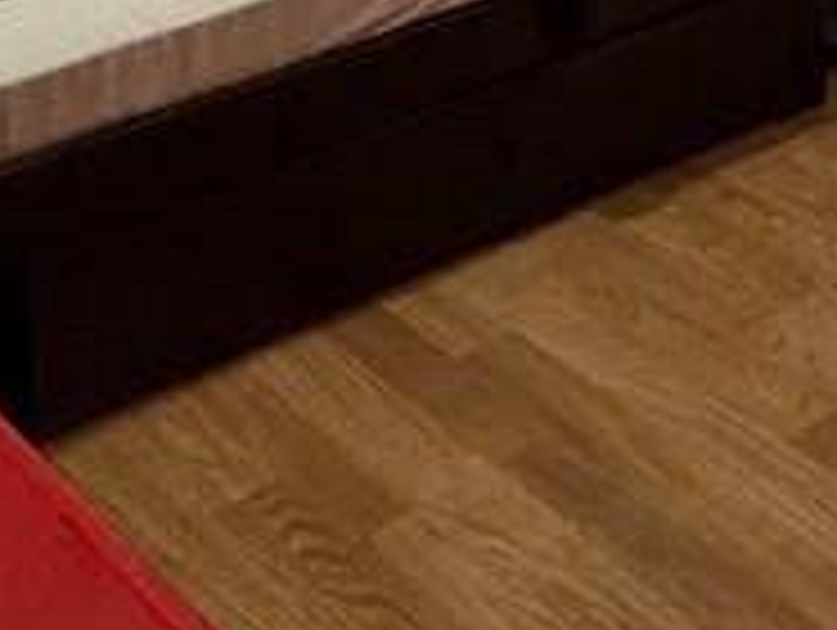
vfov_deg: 15.0
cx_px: 1210
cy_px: -688
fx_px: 1864
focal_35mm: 77
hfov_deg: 21.7
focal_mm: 2.22
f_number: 2.2
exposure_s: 1/60
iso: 400
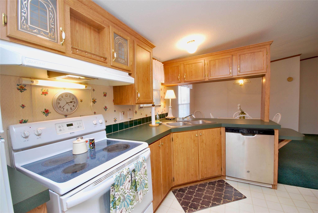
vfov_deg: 77.5
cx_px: 159
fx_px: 133
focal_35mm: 15
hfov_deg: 100.3
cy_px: 106
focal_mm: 10
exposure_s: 1/30
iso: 250
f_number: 4
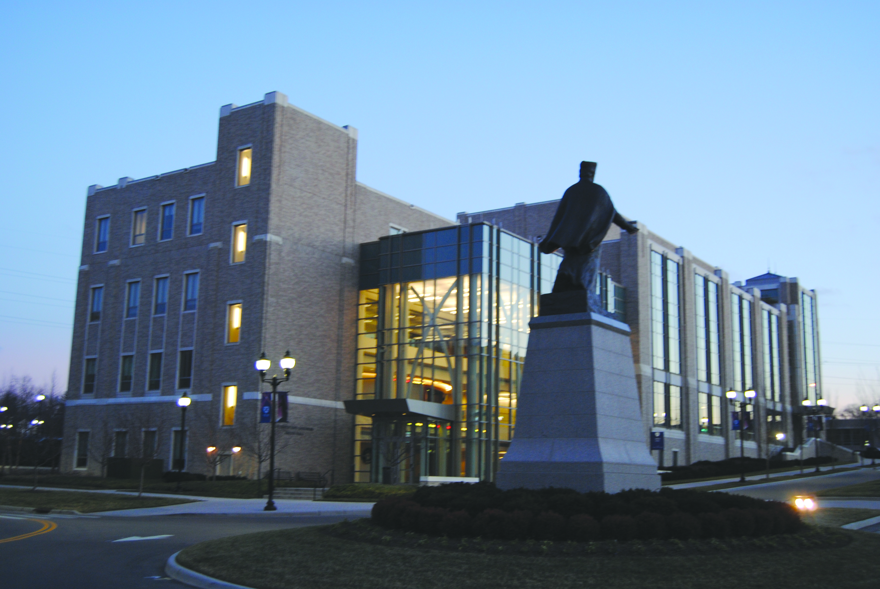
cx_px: 440
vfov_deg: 34.3
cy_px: 294
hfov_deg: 49.5
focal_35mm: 39
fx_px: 954
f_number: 4
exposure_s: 1/30
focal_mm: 26
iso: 320
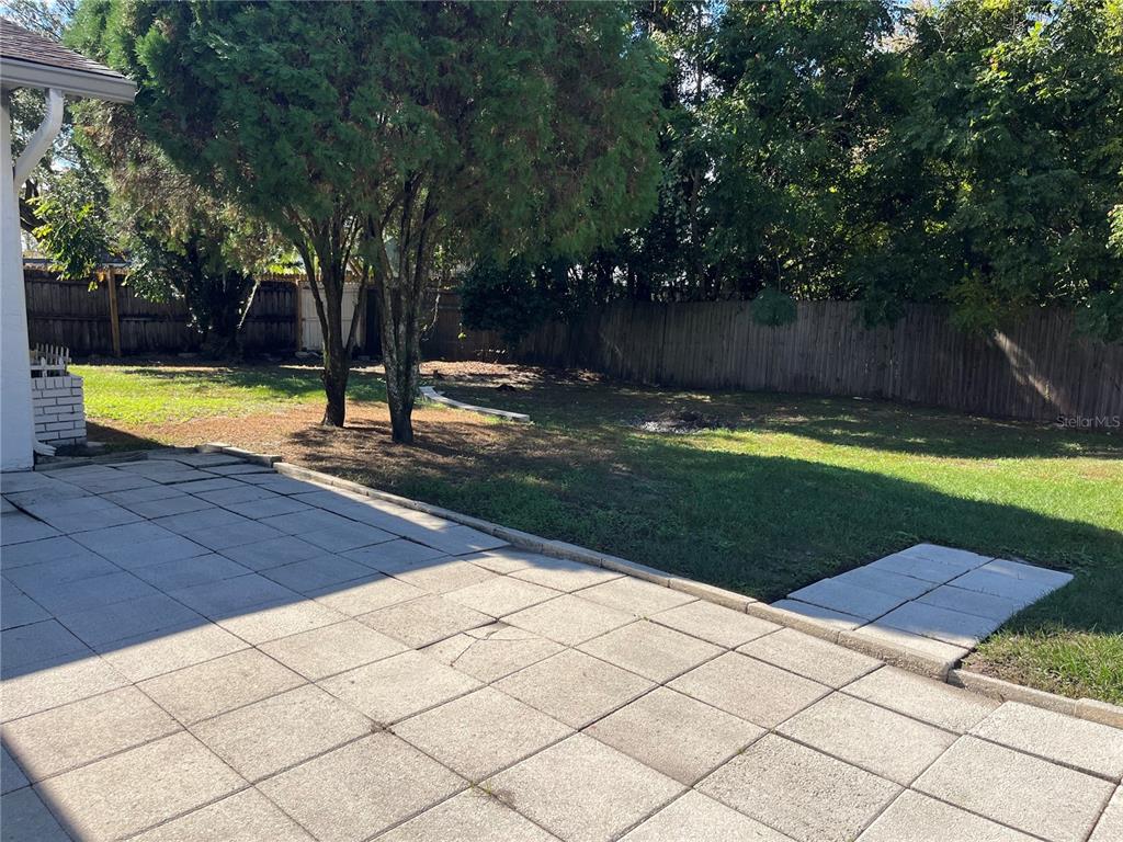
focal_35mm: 26
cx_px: 562
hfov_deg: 67.3
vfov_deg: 53.1
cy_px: 421
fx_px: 843
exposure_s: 1/2222
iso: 50
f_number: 1.6
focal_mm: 5.1
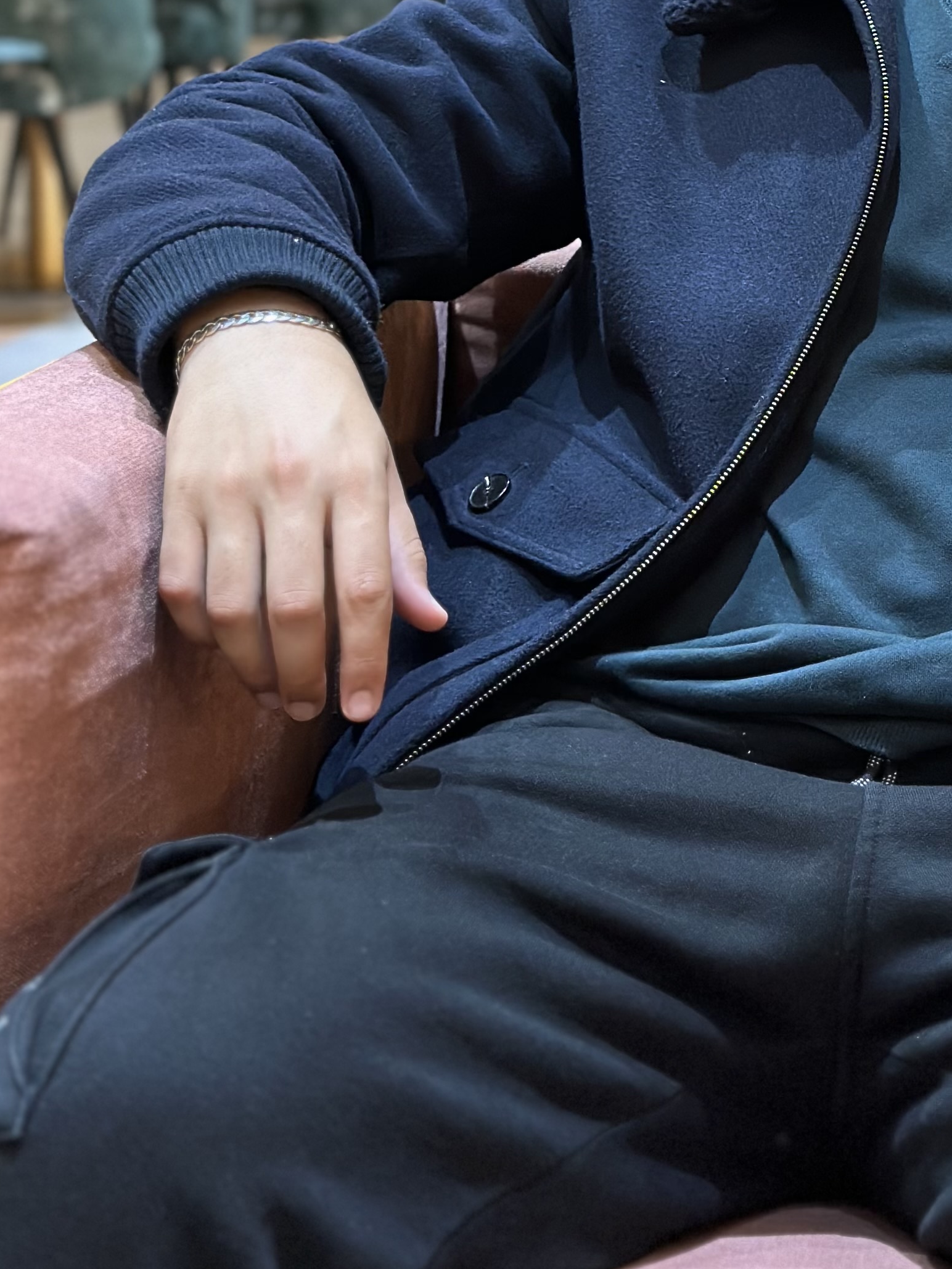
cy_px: 190
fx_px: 3447
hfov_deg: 15.5
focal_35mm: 94
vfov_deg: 20.5
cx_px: 921
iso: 400
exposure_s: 1/33
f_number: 1.78
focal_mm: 6.86
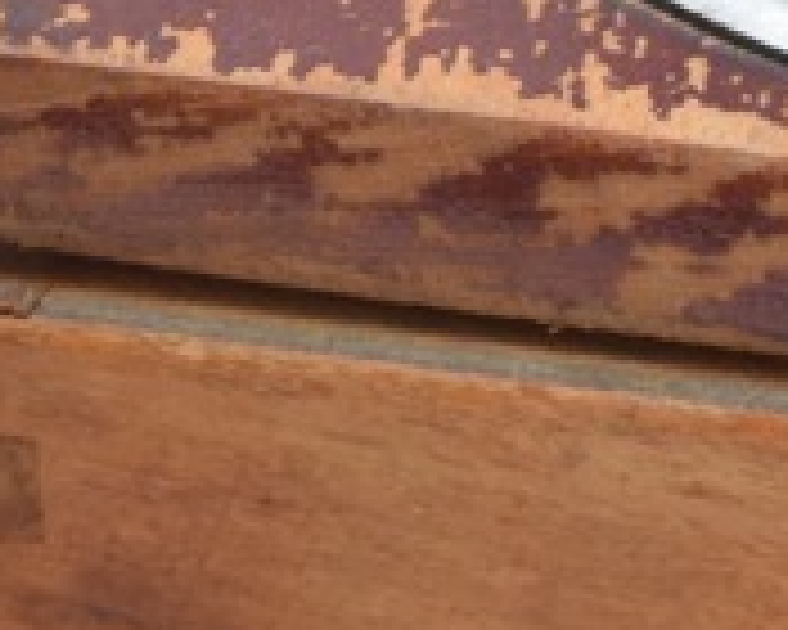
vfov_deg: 3.5
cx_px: 1261
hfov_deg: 4.3
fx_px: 10324
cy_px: 1100
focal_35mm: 443
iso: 800
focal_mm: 55
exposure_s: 1/100
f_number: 5.6
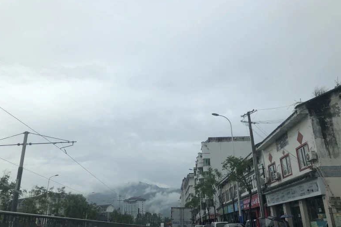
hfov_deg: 61.9
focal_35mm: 30
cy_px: 127
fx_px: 284
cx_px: 173
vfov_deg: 43.5
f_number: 1.8
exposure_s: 1/1715
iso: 20
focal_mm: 4
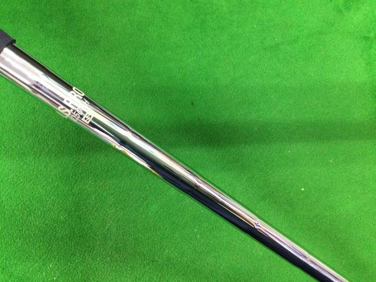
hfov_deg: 58.4
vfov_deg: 45.4
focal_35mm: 31
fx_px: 337
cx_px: 188
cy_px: 141
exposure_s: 1/30
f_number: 2.4
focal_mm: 3.3
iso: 200
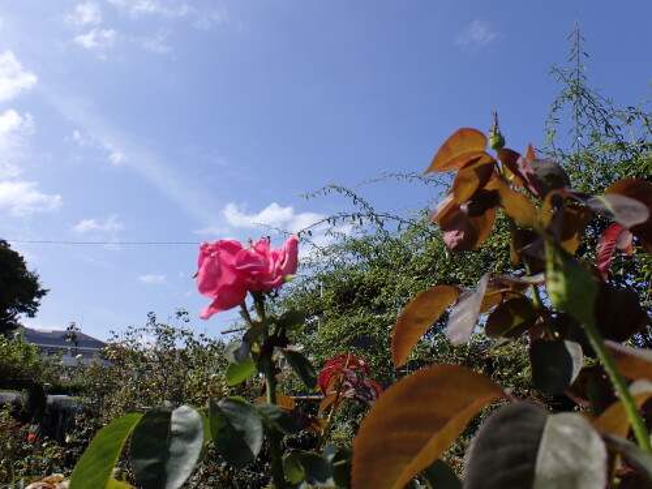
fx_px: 565
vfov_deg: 46.8
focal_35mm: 30
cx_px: 326
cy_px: 244
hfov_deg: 60.0
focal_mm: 5.4
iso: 100
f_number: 9
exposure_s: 1/200
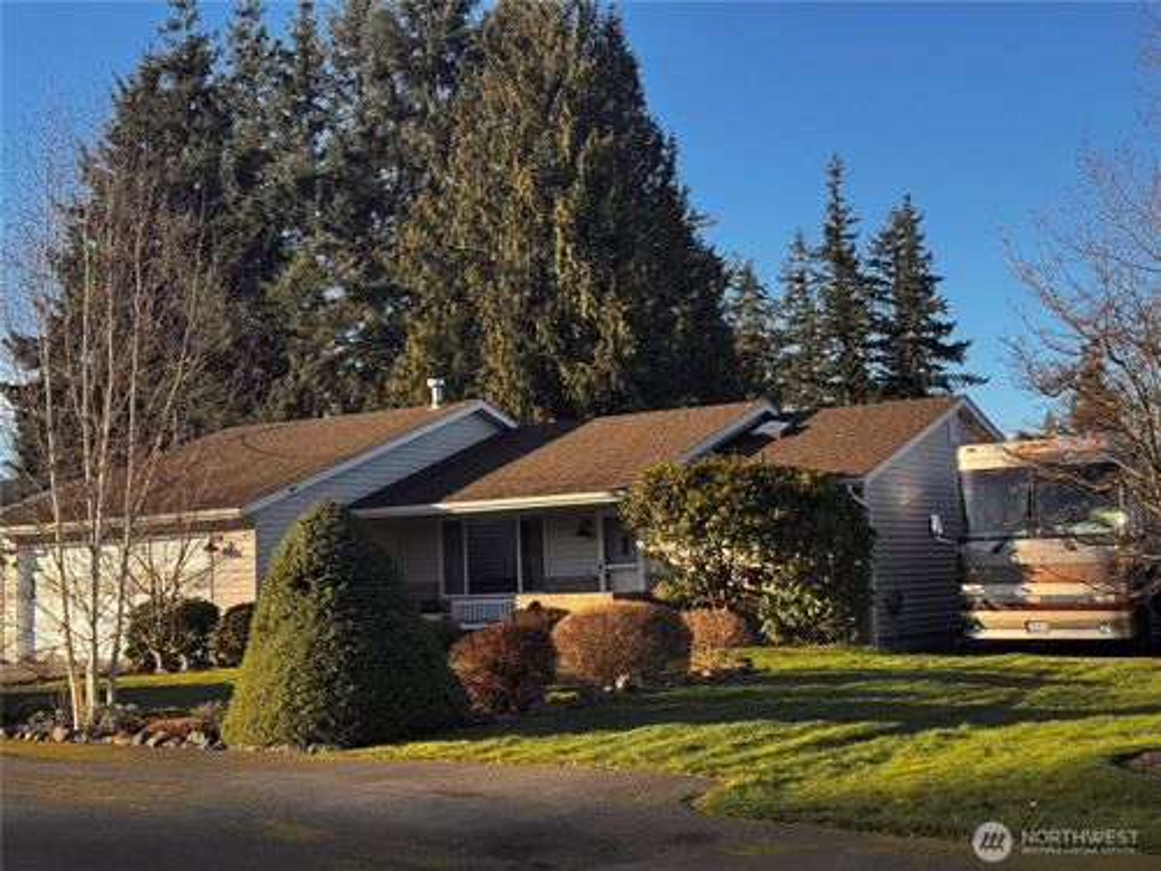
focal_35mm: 48
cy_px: 436
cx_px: 580
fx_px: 1610
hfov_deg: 39.7
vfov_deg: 30.3
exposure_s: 1/1094
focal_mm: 6.76
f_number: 1.78
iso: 64
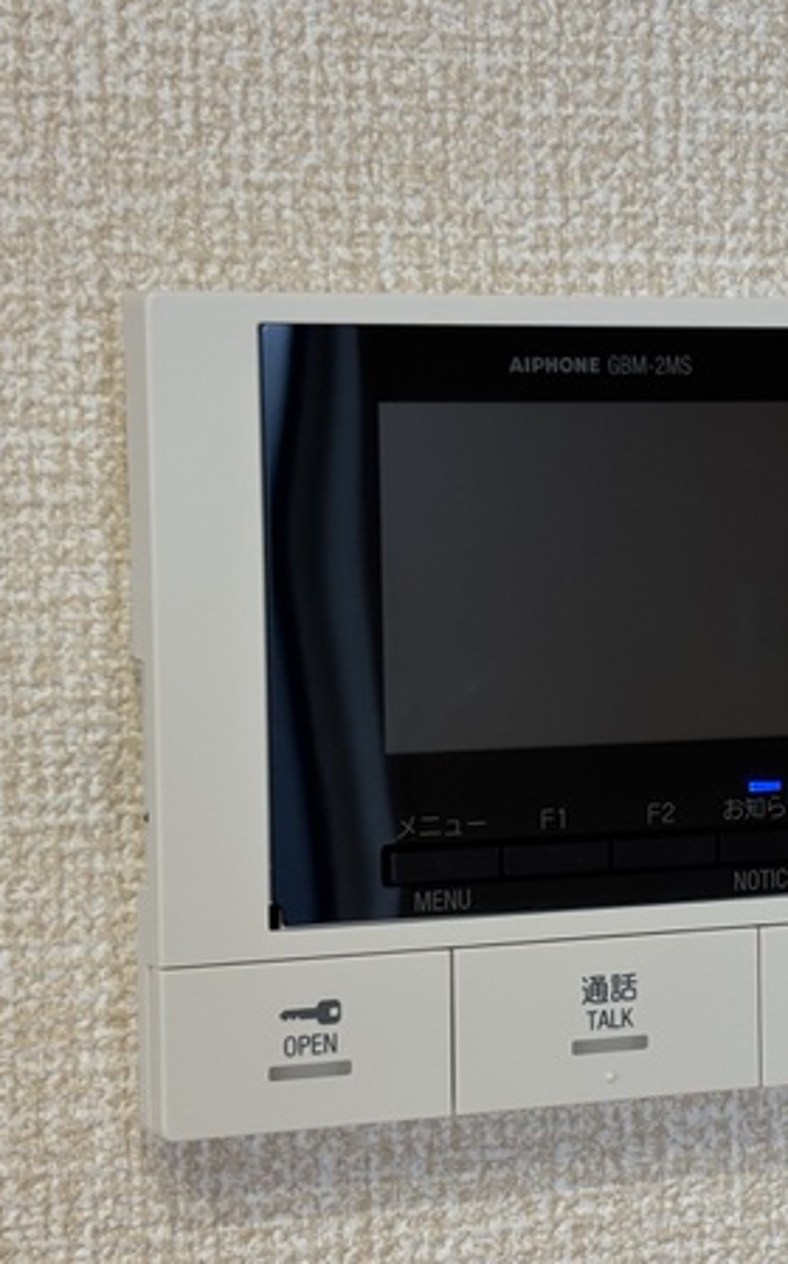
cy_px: 655
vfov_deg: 24.1
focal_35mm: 86
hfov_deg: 15.1
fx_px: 2960
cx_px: 594
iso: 50
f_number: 1.6
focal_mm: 5.96
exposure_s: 1/117
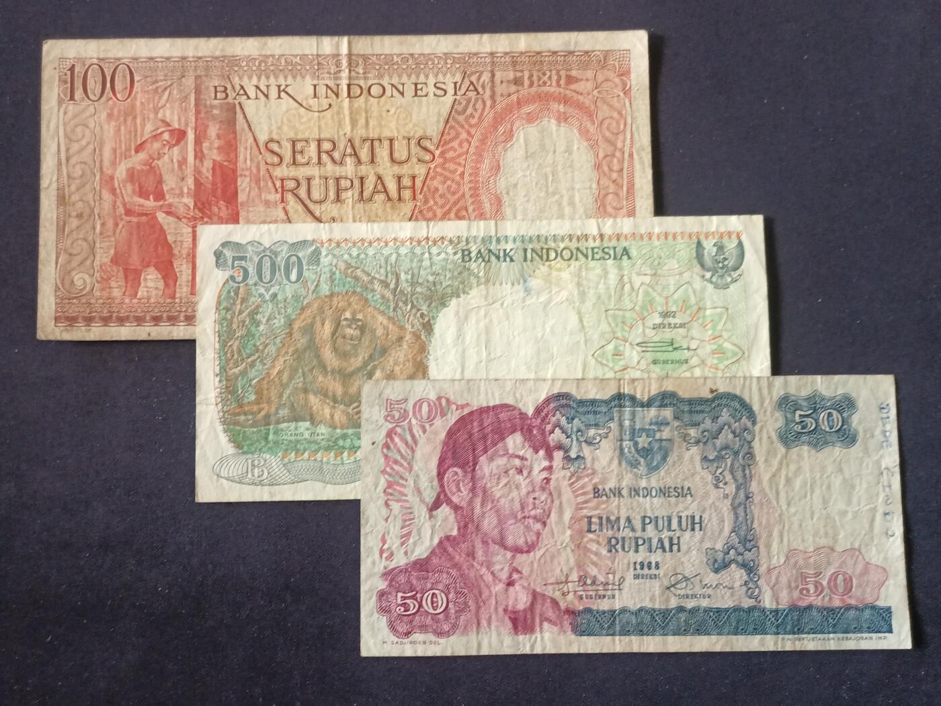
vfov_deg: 38.7
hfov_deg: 50.1
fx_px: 1006
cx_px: 470
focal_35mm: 37
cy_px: 353
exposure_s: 1/40
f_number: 1.8
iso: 708
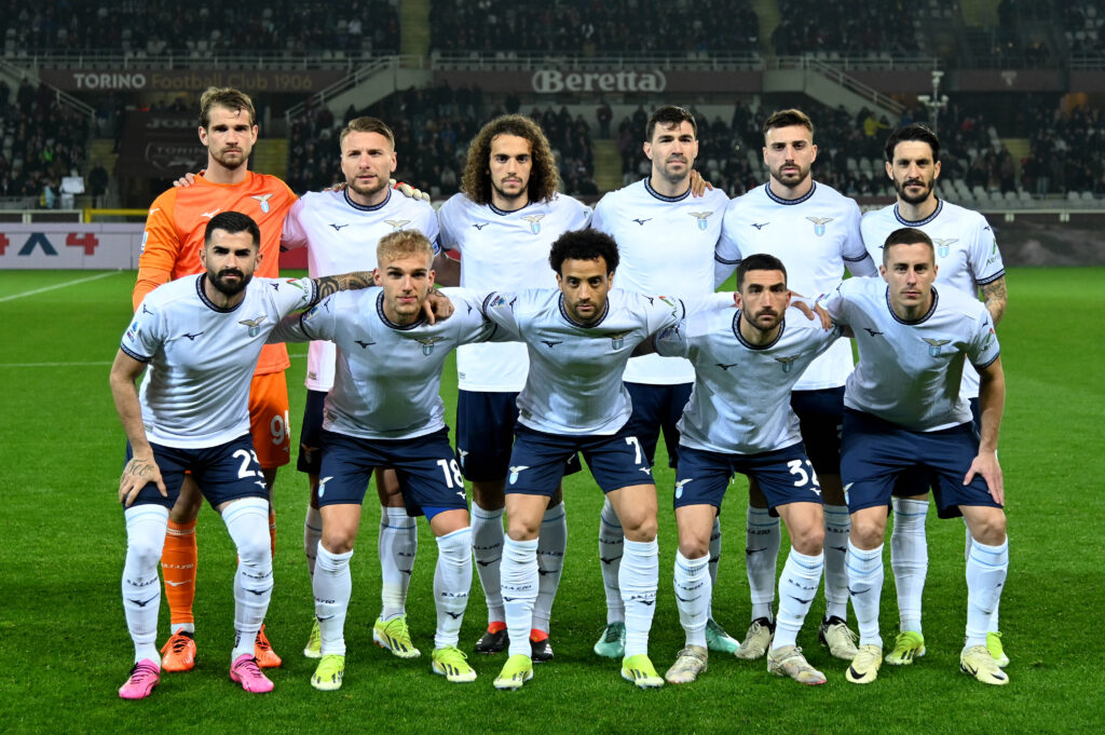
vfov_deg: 23.3
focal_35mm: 58
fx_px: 1779
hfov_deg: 34.5
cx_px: 552
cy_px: 368
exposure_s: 1/1000
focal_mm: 58
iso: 2000
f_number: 4
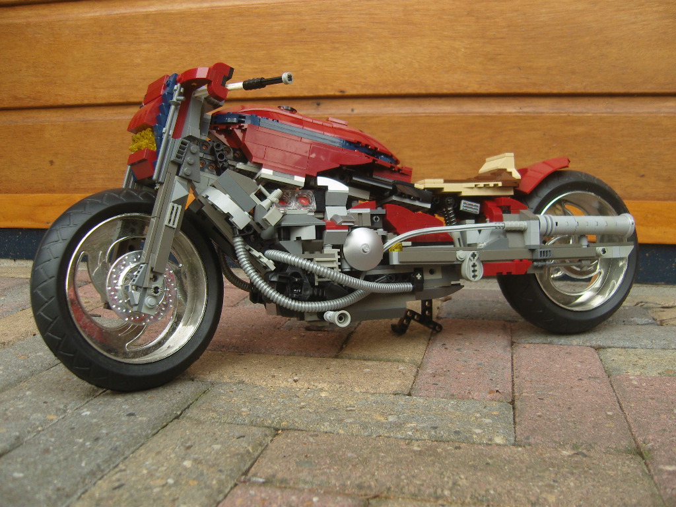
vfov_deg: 41.8
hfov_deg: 54.0
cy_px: 254
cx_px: 338
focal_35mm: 34
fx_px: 664
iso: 100
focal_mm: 7.3
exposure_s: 1/60
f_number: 2.8
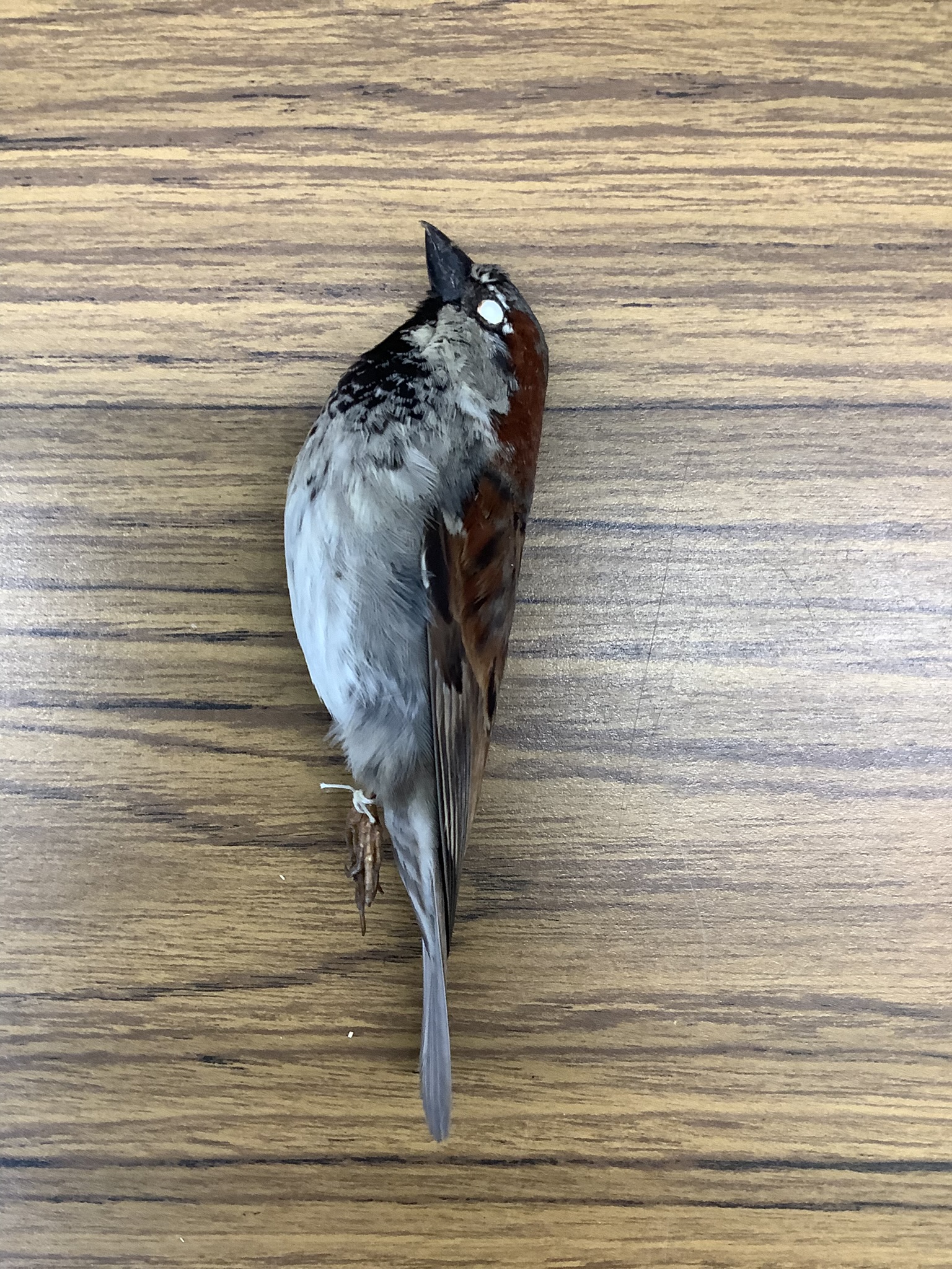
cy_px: 634
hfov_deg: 45.4
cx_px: 476
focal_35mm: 31
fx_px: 1137
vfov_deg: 58.4
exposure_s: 1/60
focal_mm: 3.3
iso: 160
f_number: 2.4
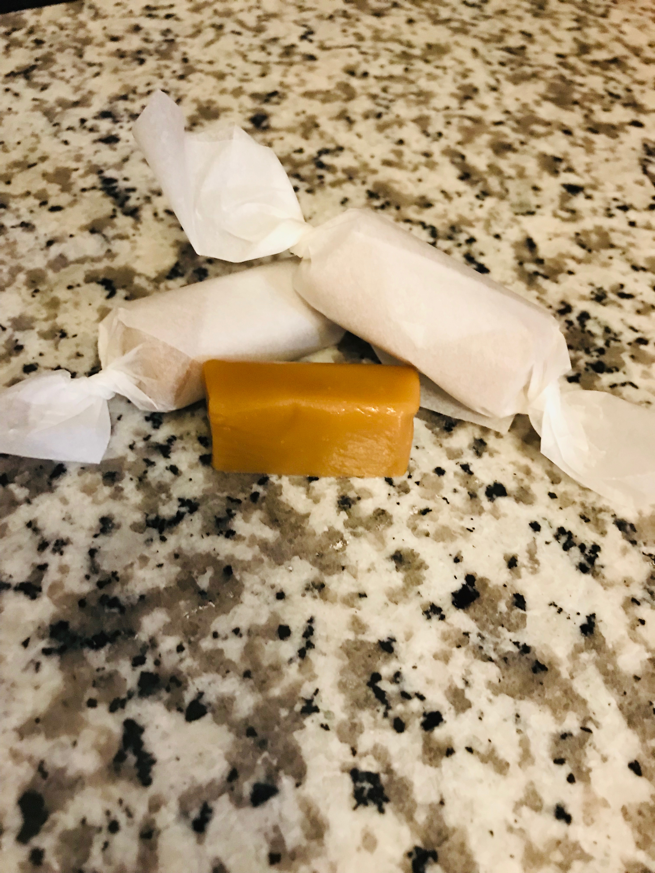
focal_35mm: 28
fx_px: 706
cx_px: 328
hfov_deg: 49.7
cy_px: 436
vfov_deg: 63.4
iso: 100
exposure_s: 1/8
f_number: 1.8
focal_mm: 3.99
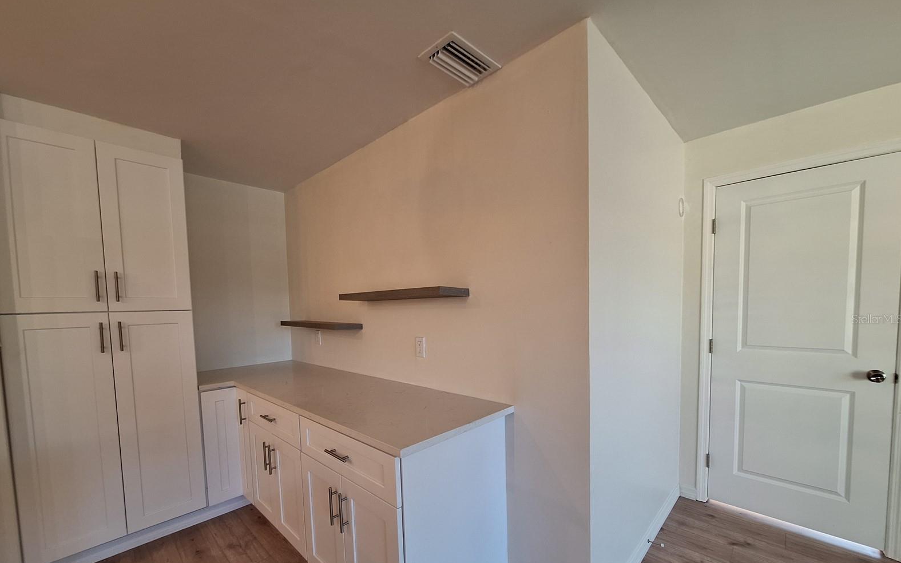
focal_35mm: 14
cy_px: 319
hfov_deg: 105.3
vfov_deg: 78.2
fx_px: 344
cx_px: 448
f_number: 2.2
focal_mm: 1.74
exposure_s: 1/40
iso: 80
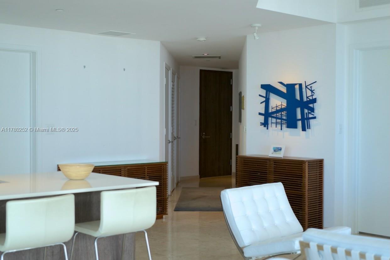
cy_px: 130
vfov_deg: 27.0
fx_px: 542
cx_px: 195
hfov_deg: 39.6
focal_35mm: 50
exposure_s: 1/160
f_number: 4
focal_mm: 50
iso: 320
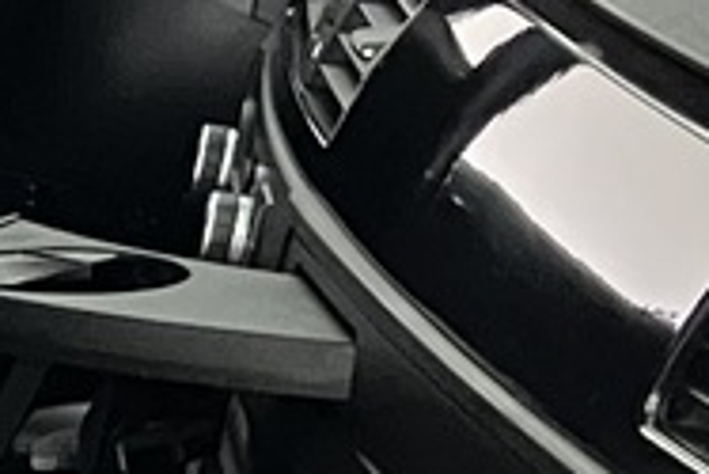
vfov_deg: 6.1
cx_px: -777
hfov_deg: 8.6
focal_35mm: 224
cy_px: 758
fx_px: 4415
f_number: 1.8
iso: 640
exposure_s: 1/25
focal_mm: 3.99
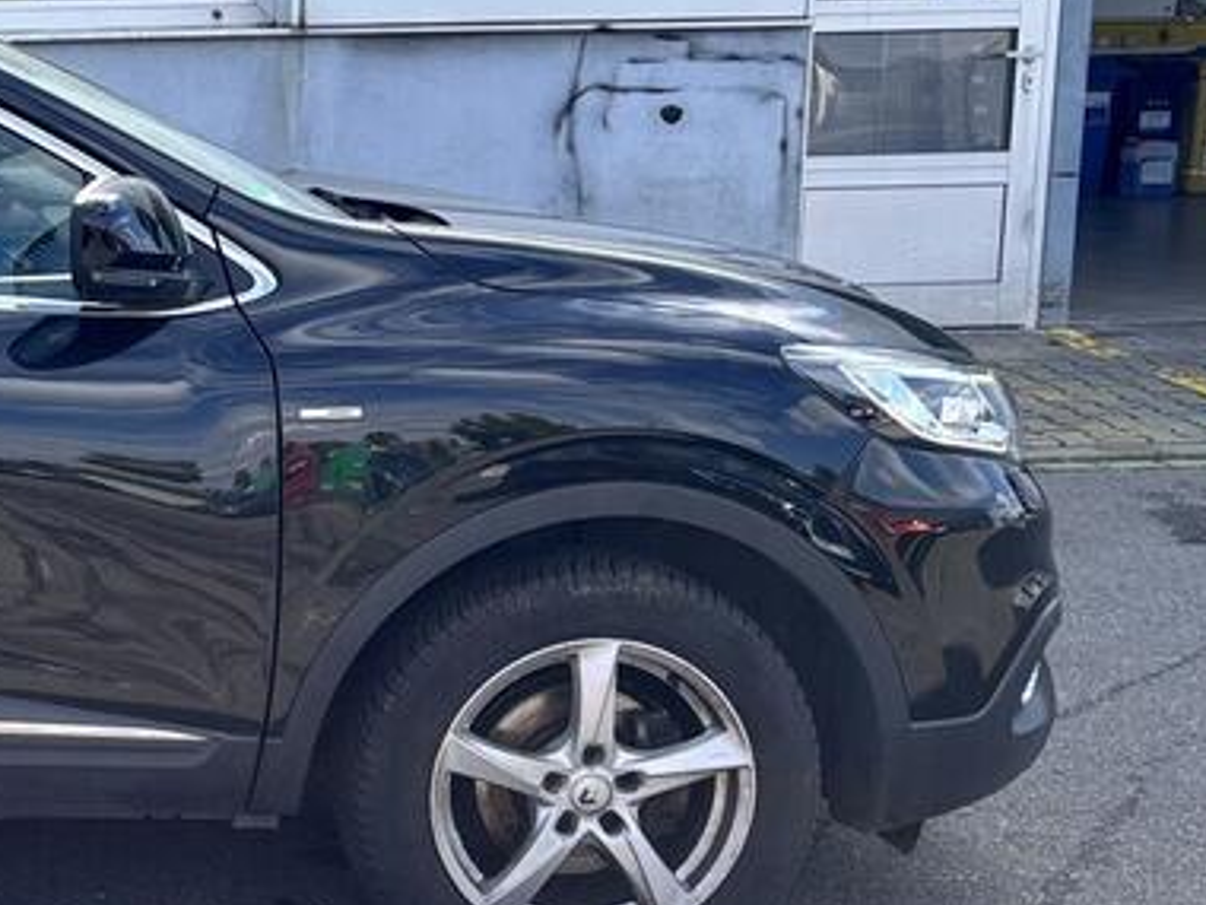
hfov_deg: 24.8
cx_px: -276
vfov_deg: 21.0
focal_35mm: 70
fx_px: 2439
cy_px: 438
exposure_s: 1/1037
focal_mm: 5.96
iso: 50
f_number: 1.6
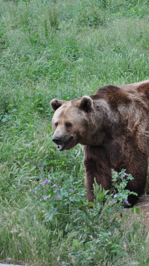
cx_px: 132
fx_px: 1840
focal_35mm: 262
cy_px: 137
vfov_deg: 8.2
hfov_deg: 4.6
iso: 720
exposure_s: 1/250
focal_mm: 105
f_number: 5.6
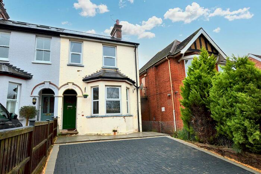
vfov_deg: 59.4
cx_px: 130
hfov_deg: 81.3
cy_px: 87
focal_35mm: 21
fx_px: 152
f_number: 8
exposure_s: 1/60
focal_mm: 14
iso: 400
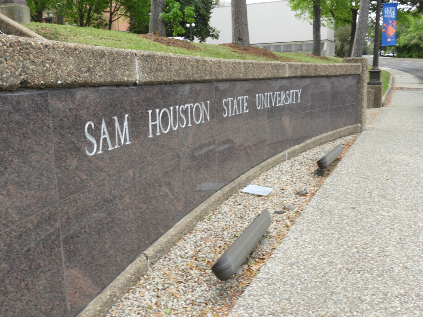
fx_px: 428
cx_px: 212
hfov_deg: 52.6
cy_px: 158
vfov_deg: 40.7
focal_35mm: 35
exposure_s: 1/100
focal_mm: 6.3
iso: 100
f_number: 3.8
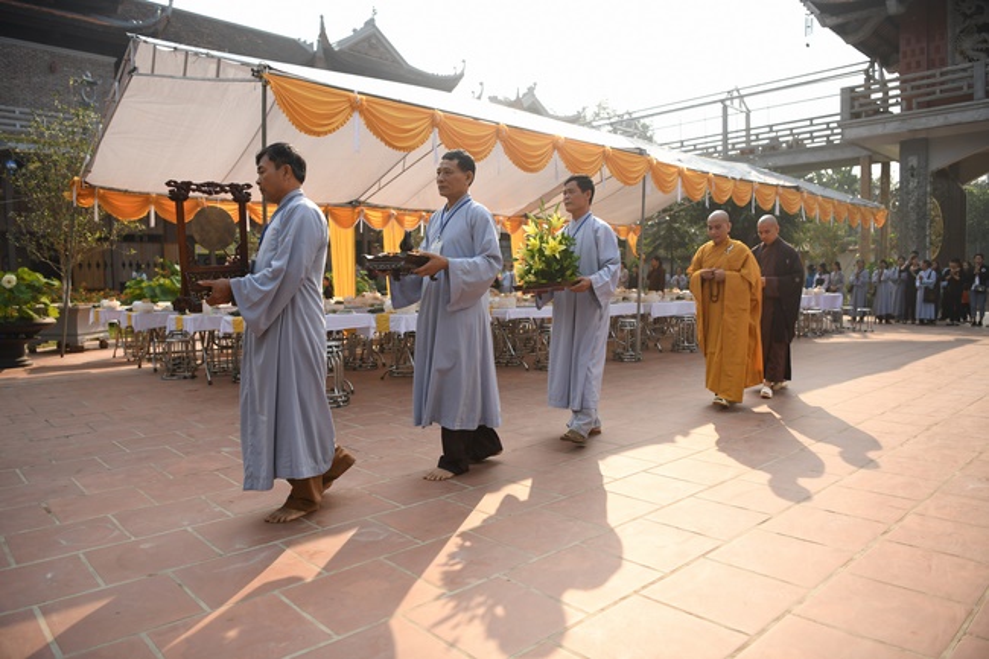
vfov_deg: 53.1
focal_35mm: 24
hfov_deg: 73.8
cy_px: 330
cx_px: 494
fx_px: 659
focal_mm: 24
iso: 400
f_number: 2.8
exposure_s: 1/3200
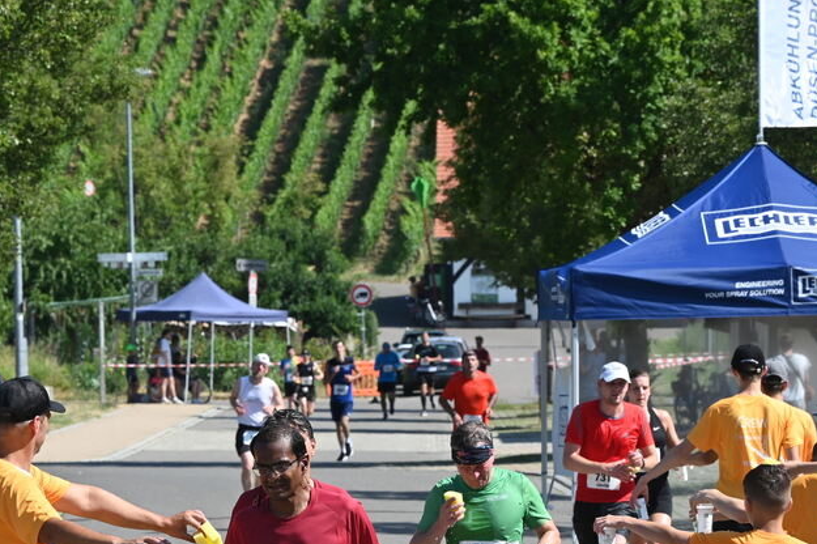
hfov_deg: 6.7
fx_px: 6963
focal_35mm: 307
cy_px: 521
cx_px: 426
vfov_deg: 4.5
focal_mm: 160
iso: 250
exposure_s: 1/250
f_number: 11
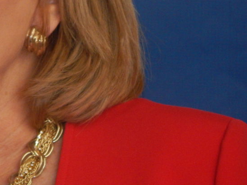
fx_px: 9029
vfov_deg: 1.2
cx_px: 28
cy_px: 16
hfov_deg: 1.6
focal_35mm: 1266
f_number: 5.8
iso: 560
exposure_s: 1/125
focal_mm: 120
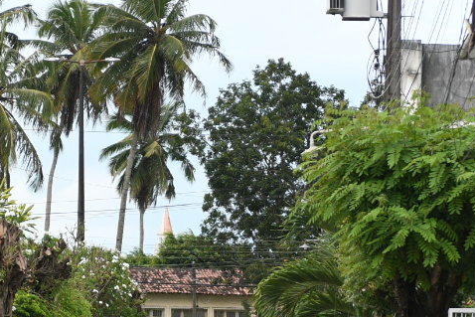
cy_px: 305
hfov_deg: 5.8
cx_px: 37
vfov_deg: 3.9
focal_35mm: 356
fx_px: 4698
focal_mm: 70
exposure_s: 1/2000
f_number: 4
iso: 800
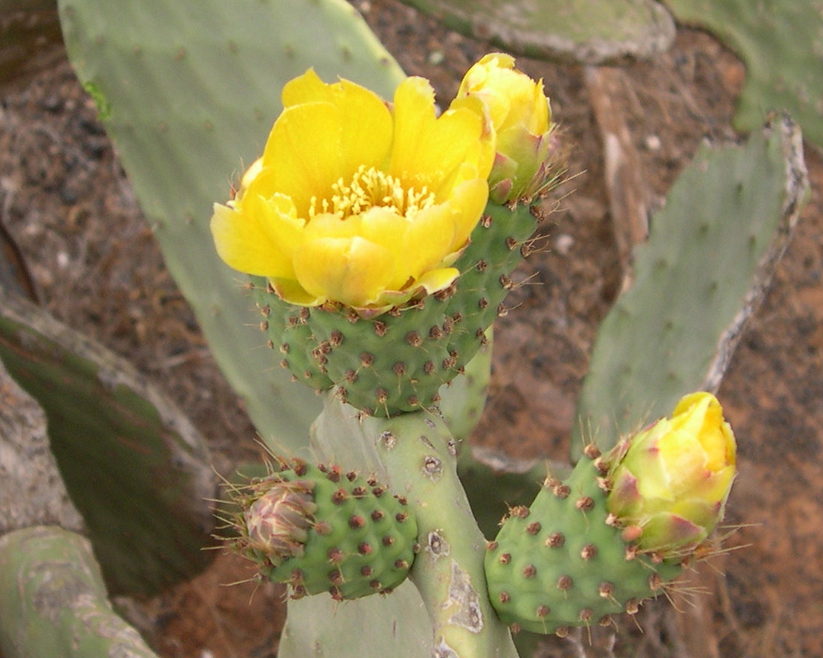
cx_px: 413
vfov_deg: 27.6
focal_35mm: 55
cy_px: 343
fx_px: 1339
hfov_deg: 34.2
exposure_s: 1/265
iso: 100
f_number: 2.9
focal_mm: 9
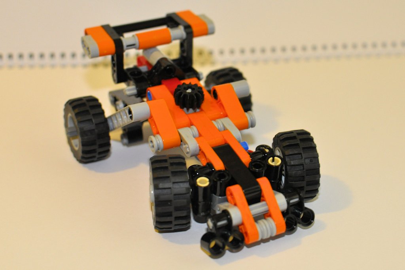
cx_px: 202
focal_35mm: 52
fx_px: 591
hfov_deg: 37.8
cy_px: 135
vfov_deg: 25.8
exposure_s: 1/20
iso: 1000
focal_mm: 35
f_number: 4.8
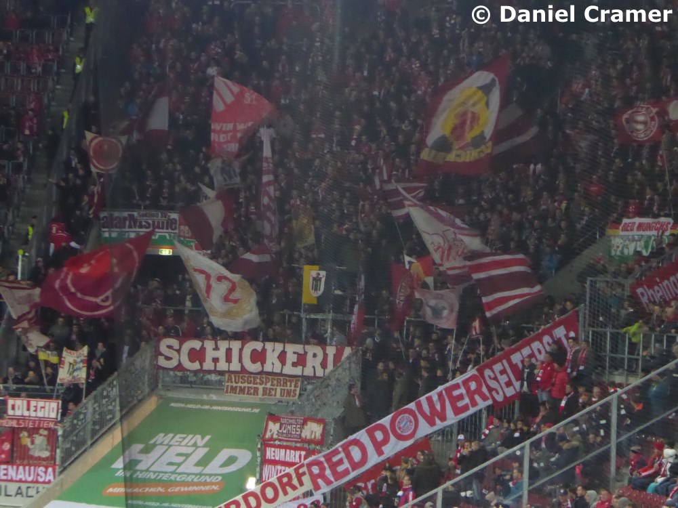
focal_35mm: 185
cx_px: 339
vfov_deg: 8.0
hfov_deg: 10.7
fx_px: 3623
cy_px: 254
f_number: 5.6
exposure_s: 1/60
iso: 1600
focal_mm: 33.2
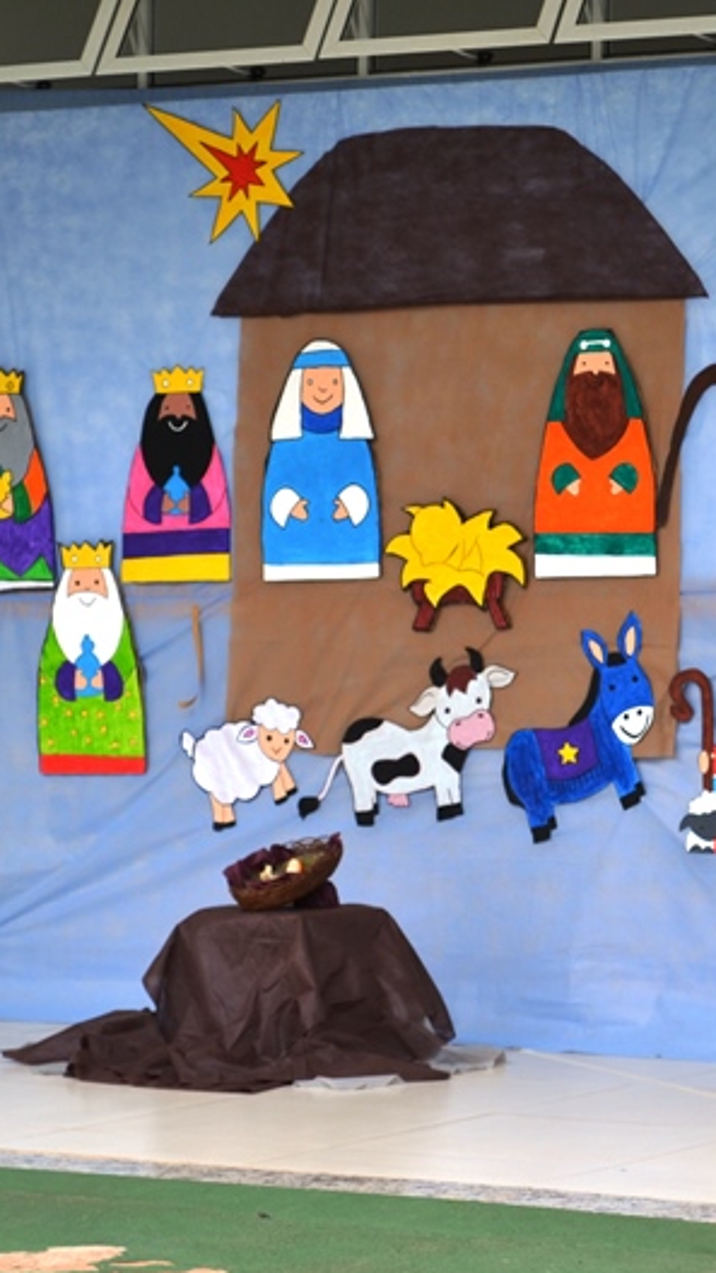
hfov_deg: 9.3
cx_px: 526
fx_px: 4415
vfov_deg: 16.4
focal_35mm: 131
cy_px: 640
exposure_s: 1/125
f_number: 5.6
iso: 220
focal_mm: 55
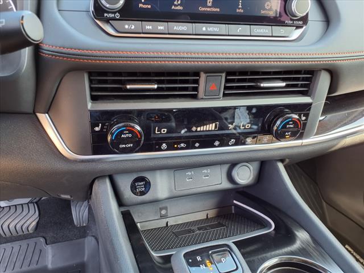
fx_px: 284
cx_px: 182
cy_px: 136
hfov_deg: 65.3
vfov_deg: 51.4
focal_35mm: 27
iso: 64
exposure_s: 1/40
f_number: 1.9
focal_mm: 3.58
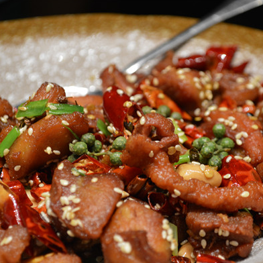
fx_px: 753
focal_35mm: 88
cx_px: 179
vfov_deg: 19.8
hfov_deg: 19.7
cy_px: 131
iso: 400
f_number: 5.3
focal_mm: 45
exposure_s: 1/30
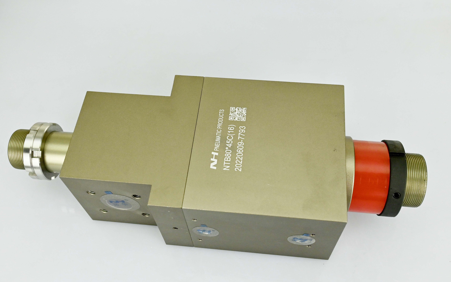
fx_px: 436
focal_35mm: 36
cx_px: 226
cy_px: 148
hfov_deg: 54.6
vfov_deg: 35.8
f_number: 5.6
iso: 1000
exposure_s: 1/125
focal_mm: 23
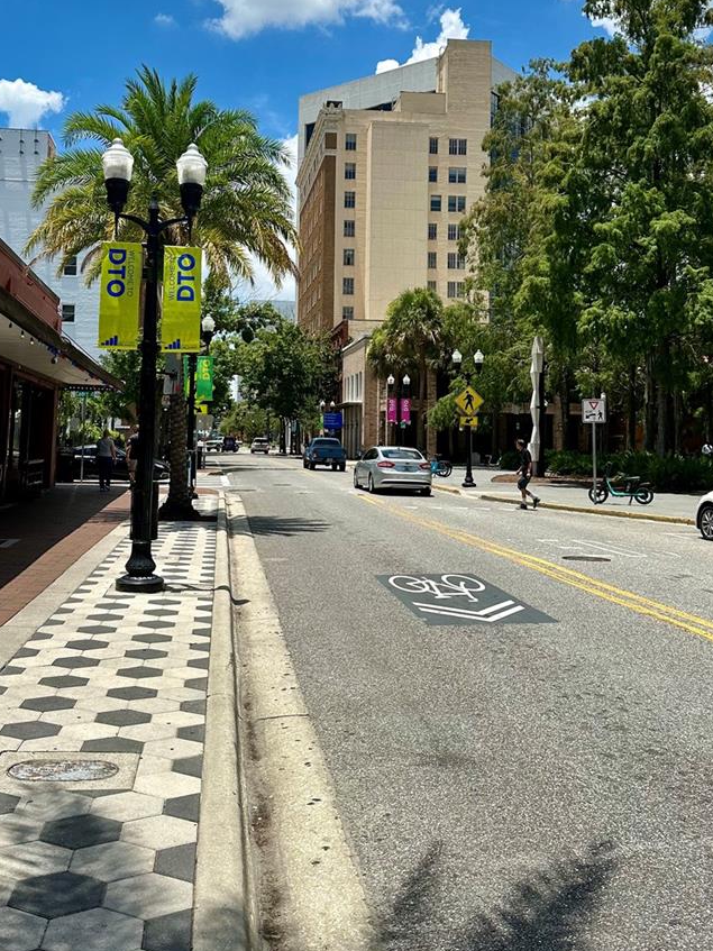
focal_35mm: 34
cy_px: 364
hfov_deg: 41.7
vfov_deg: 53.4
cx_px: 308
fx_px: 934
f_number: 1.78
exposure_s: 1/6623
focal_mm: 6.86
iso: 80
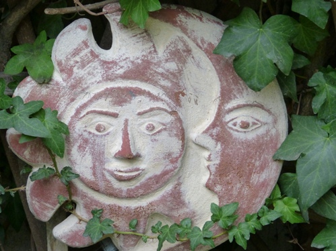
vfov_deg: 9.4
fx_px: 1533
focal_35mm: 158
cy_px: 126
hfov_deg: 12.5
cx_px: 168
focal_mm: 28.4
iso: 400
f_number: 3.7
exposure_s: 1/160
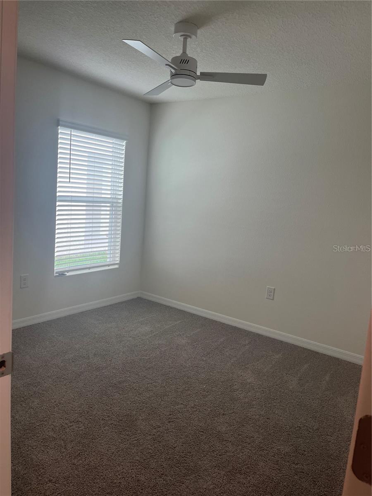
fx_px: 373
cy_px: 248
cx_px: 186
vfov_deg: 67.3
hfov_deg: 53.1
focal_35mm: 26
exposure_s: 1/120
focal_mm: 5.1
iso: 100
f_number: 1.6
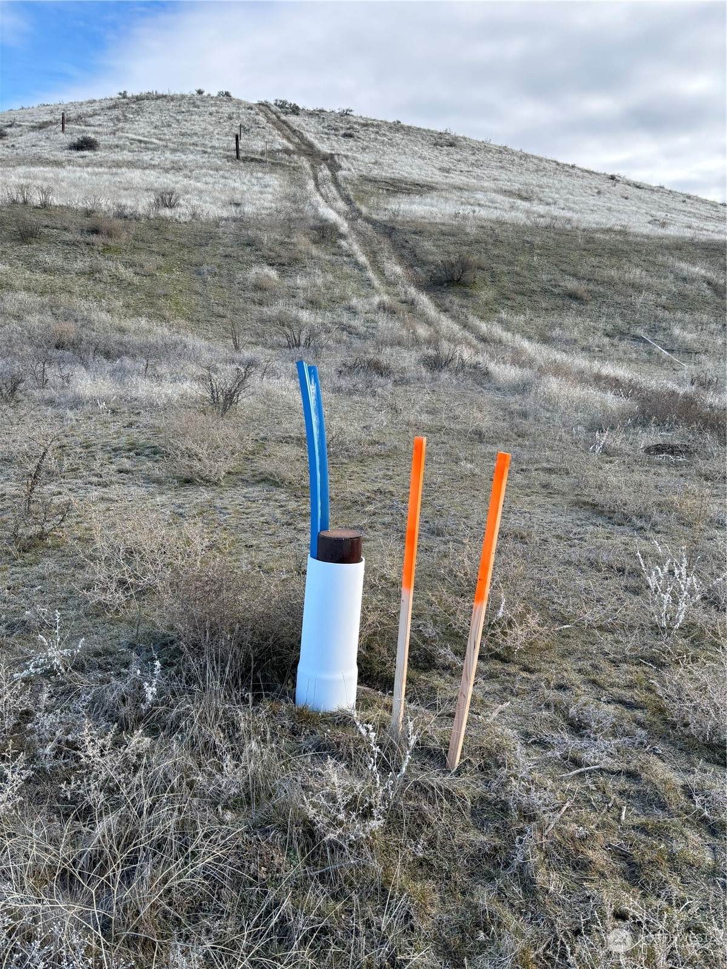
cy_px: 484
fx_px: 728
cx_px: 364
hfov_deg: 53.1
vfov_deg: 67.3
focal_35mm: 26
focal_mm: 5.96
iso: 50
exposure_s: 1/471
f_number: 1.6
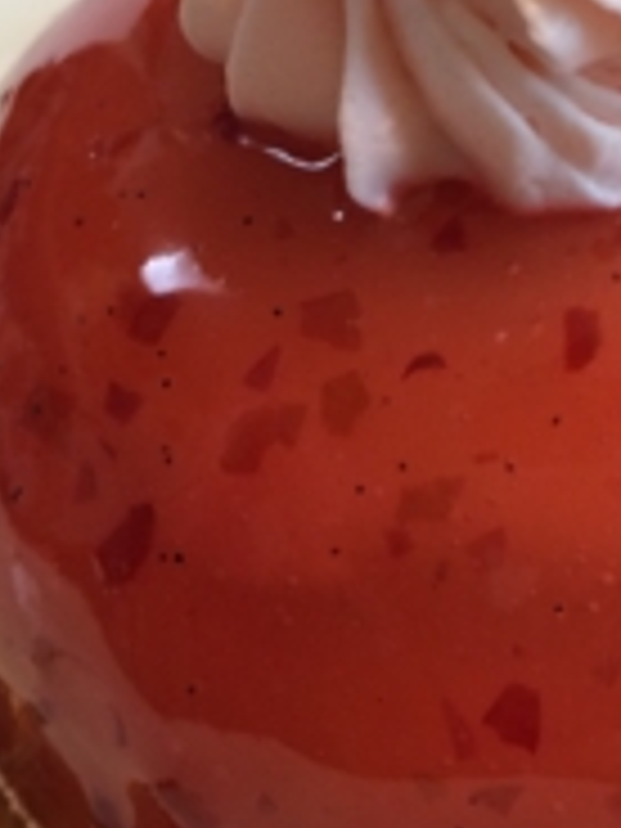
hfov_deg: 20.0
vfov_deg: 27.1
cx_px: 630
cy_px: 230
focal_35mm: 71
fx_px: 1698
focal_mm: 4.15
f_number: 2.2
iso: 125
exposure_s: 1/33
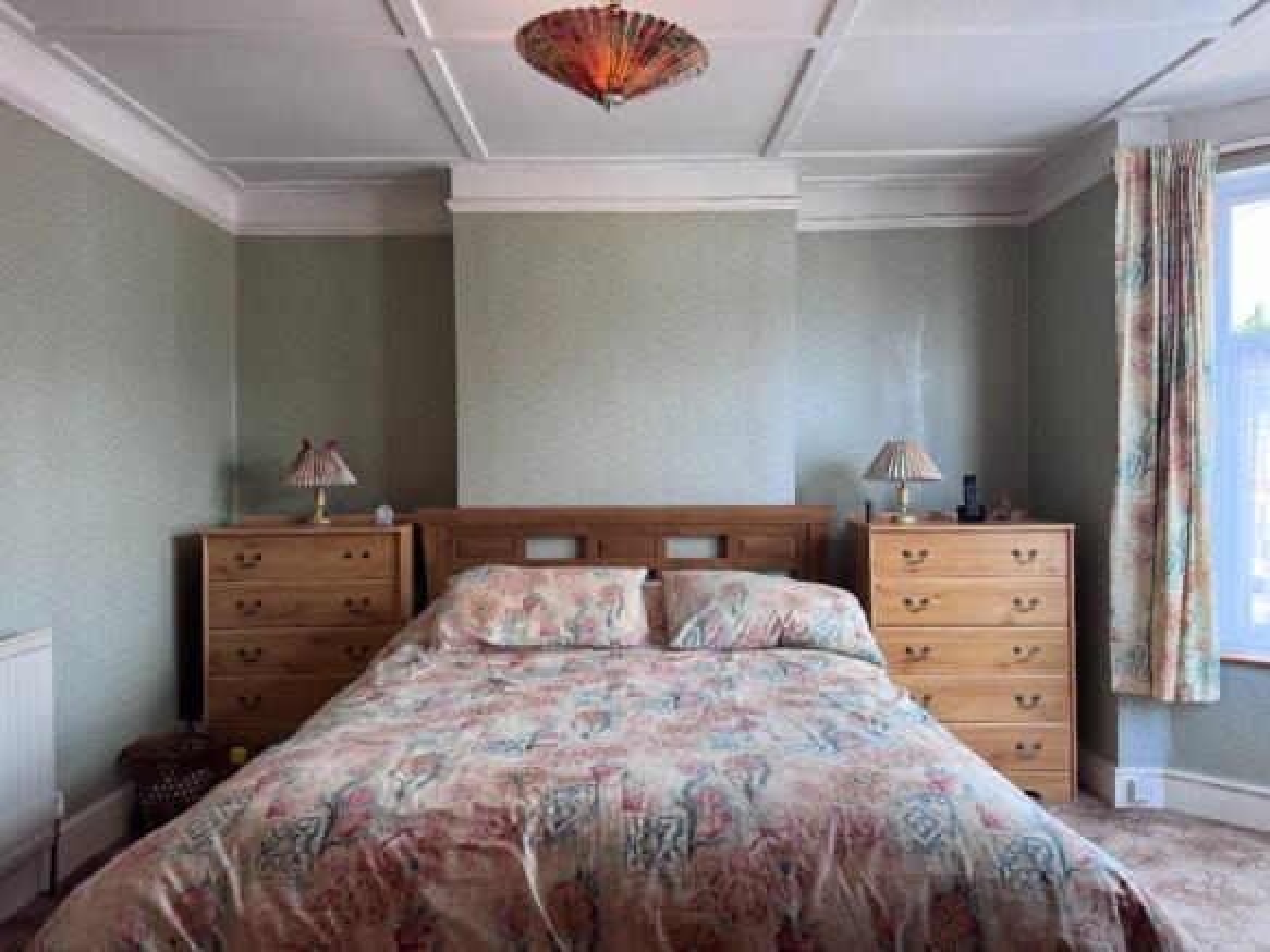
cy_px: 476
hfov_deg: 71.6
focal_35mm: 24
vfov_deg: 56.8
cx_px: 635
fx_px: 880
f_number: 1.78
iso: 80
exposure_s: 1/100
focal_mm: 6.76
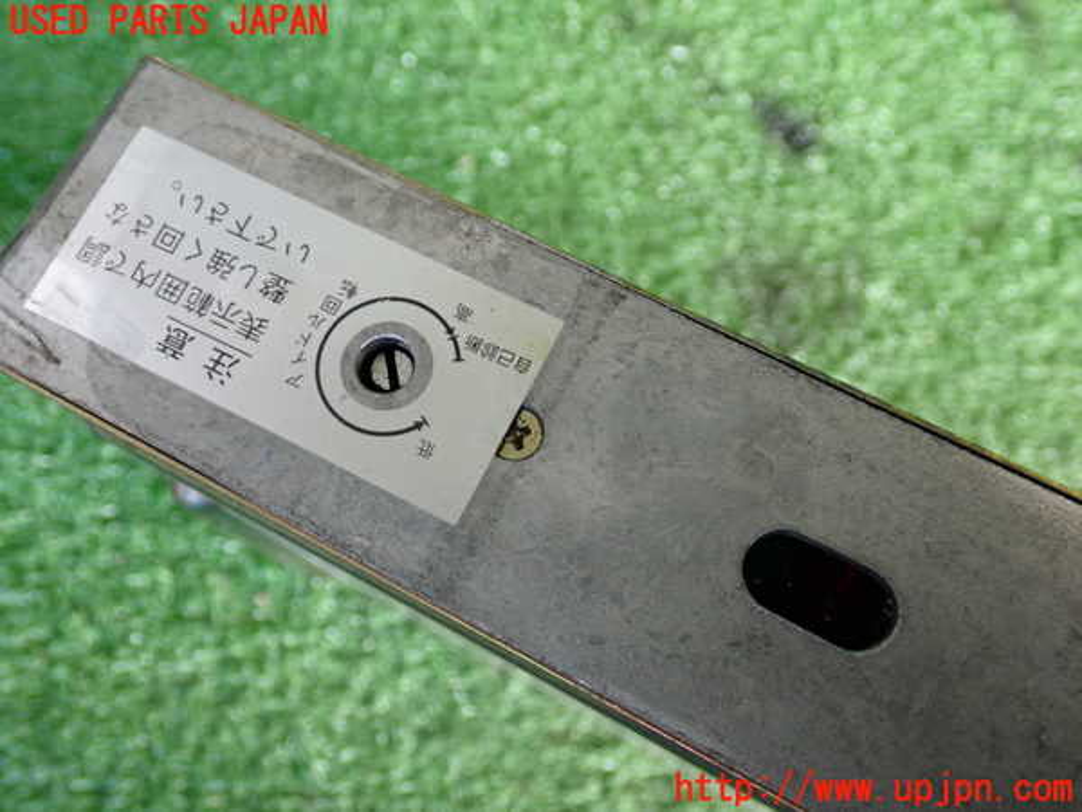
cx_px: 541
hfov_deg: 49.0
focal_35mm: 38
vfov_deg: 37.7
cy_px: 406
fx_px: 1188
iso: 320
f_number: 2.7
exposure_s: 1/40
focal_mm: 6.83
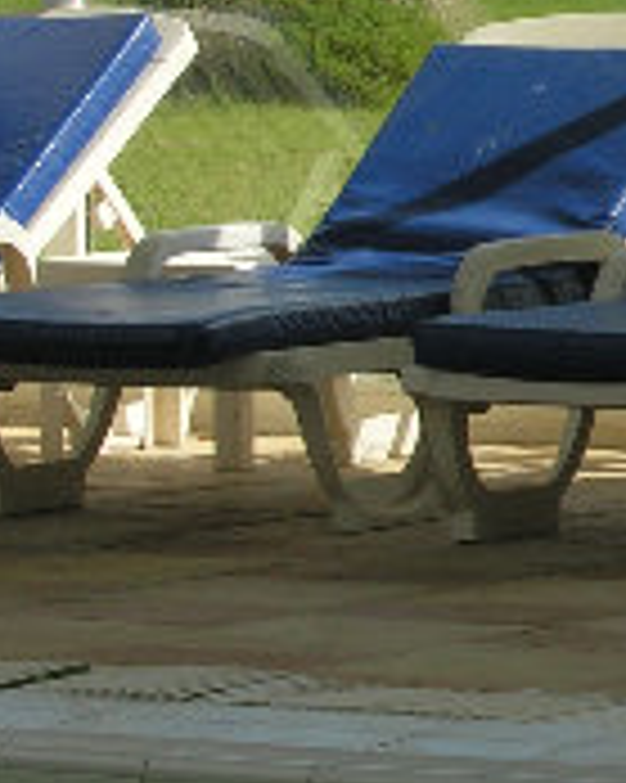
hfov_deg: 4.0
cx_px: 1387
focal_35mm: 382
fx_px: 8854
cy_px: 166
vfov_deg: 5.1
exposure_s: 1/134
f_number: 7.7
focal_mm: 21.6
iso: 50
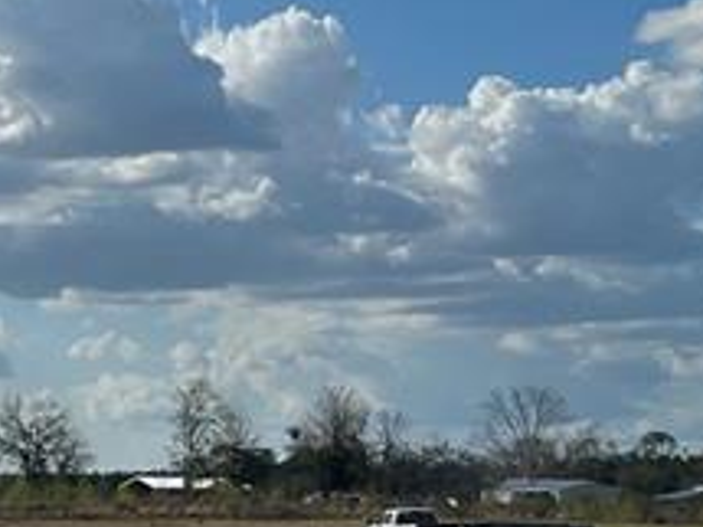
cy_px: 255
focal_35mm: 124
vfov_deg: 11.9
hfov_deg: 13.8
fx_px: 2517
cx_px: -634
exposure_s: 1/9901
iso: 50
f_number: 1.6
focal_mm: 5.1
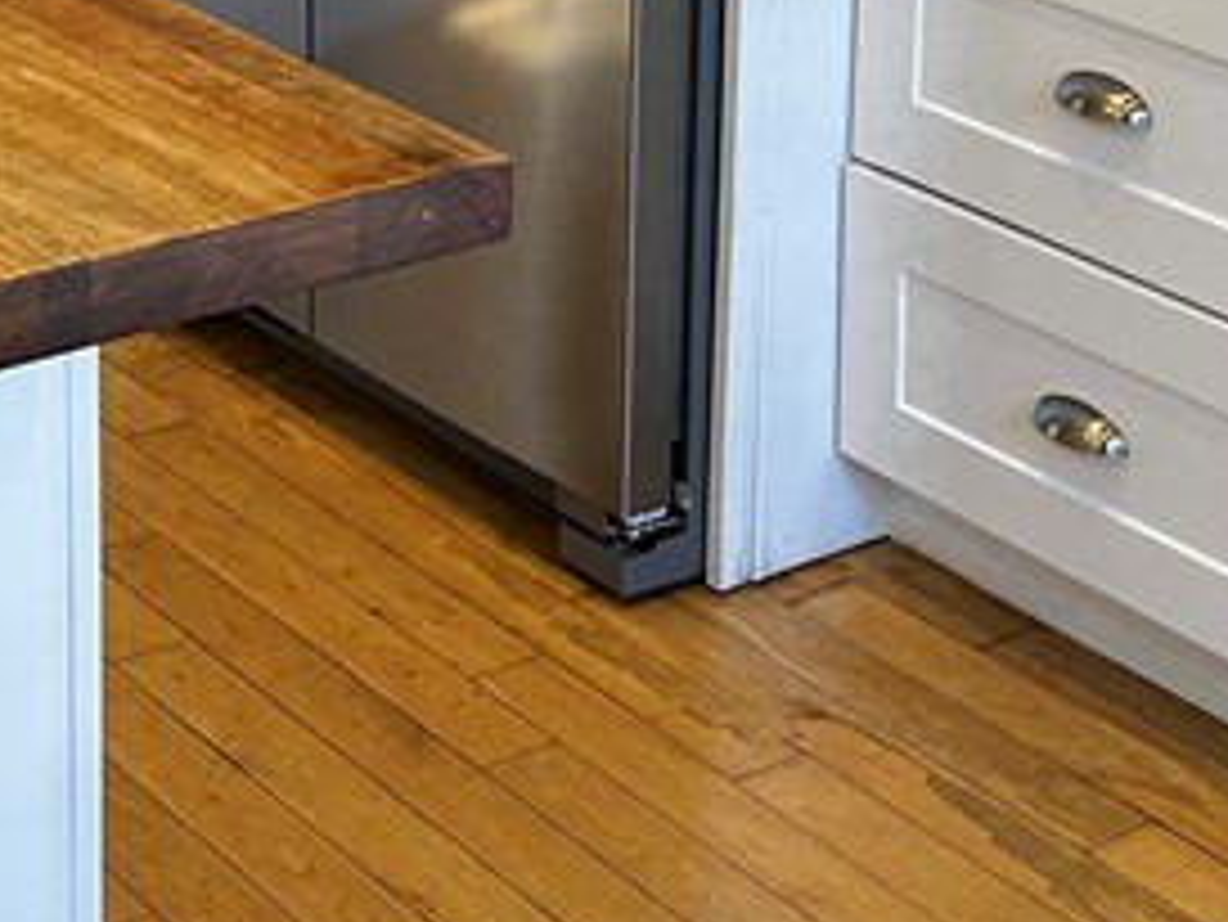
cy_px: -135
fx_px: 3194
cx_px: 459
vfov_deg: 15.9
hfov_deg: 21.7
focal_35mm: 90
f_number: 1.78
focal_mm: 6.86
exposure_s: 1/120
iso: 125
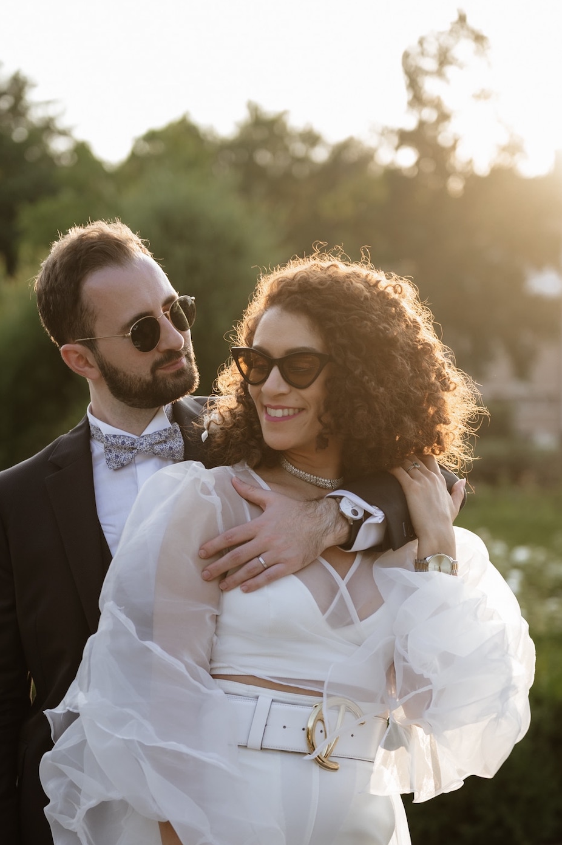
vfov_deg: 24.9
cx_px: 241
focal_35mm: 81
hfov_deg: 16.8
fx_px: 1899
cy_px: 564
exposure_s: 1/1000
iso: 200
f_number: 2
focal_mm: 50
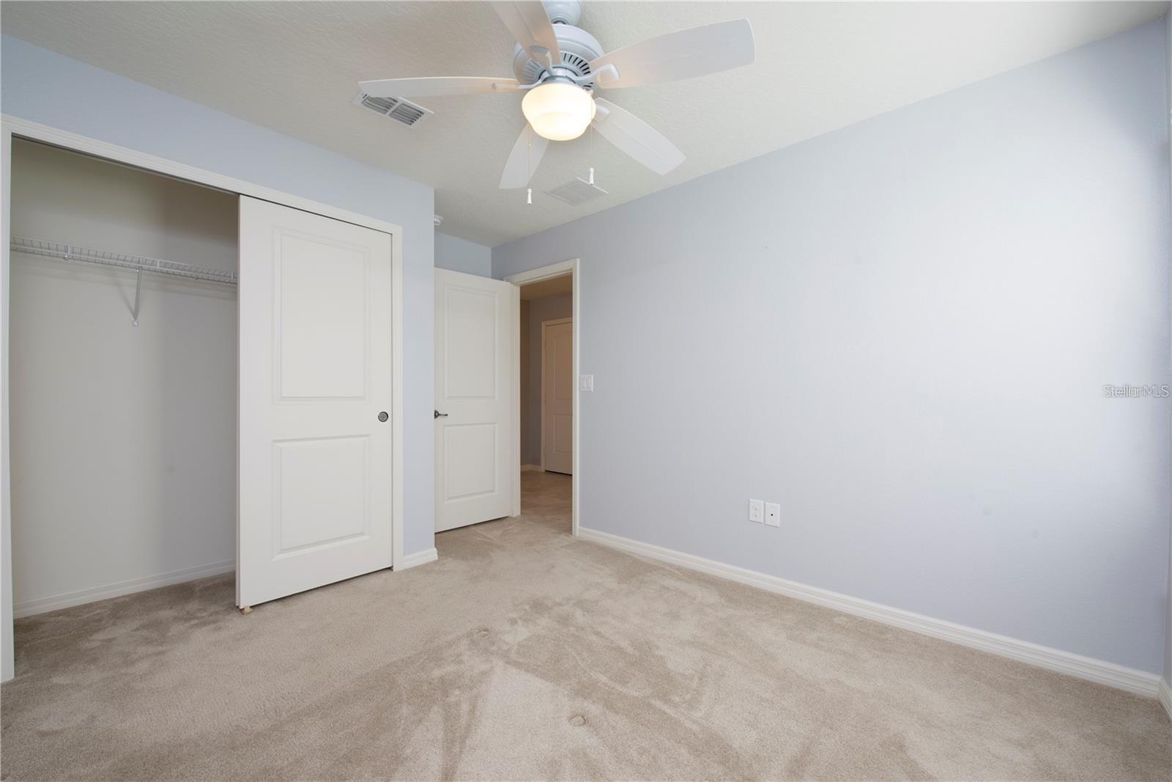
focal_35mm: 14
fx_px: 456
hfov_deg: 104.2
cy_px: 391
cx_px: 586
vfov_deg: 81.2
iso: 500
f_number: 10
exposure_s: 1/80
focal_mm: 14
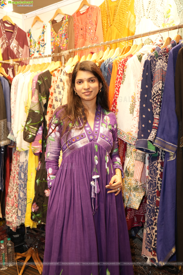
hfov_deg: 32.6
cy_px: 138
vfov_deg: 47.4
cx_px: 92
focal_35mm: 41
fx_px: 313
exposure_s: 1/160
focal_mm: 41
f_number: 4
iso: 640
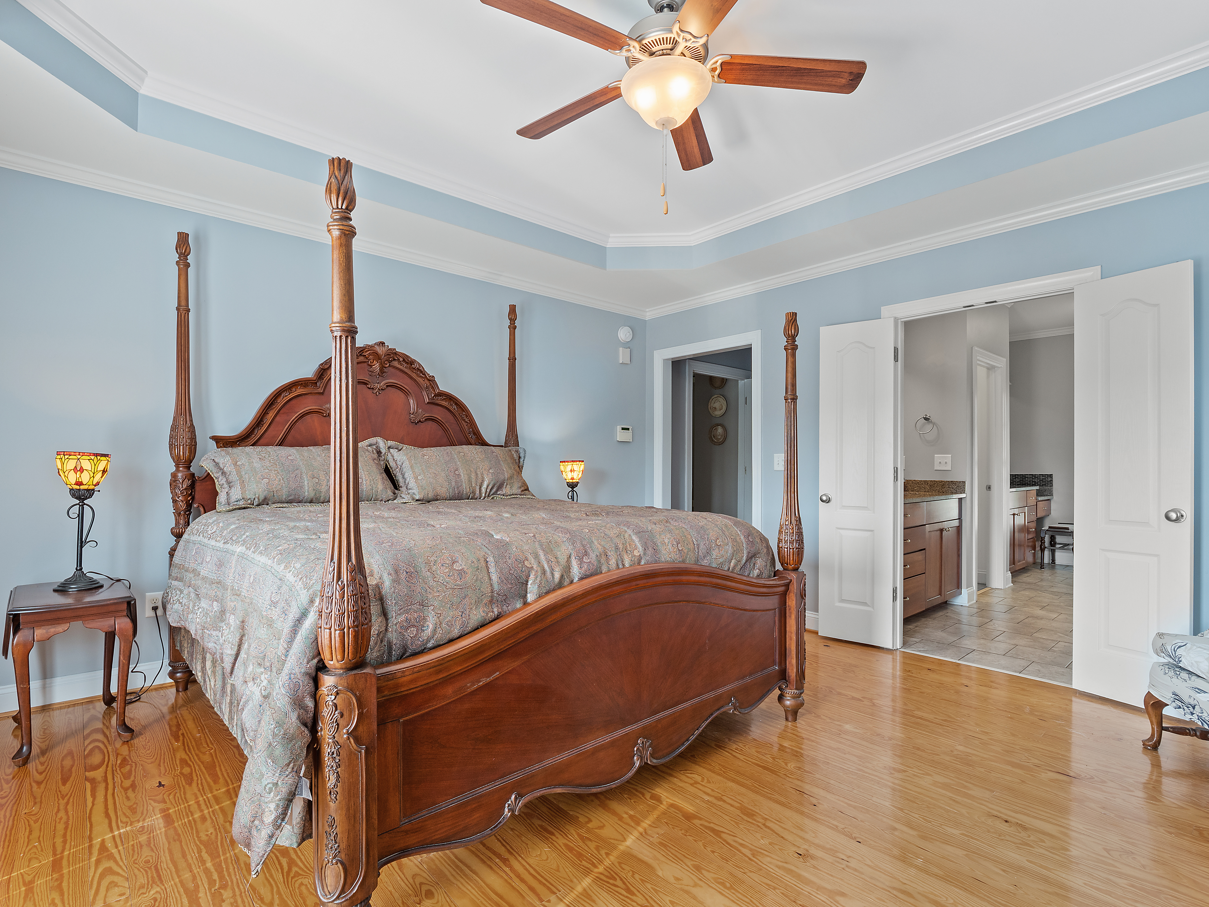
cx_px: 604
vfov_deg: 78.1
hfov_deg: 94.5
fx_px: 559
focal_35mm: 16
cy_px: 454
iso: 200
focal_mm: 8
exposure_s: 1/8
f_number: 5.6
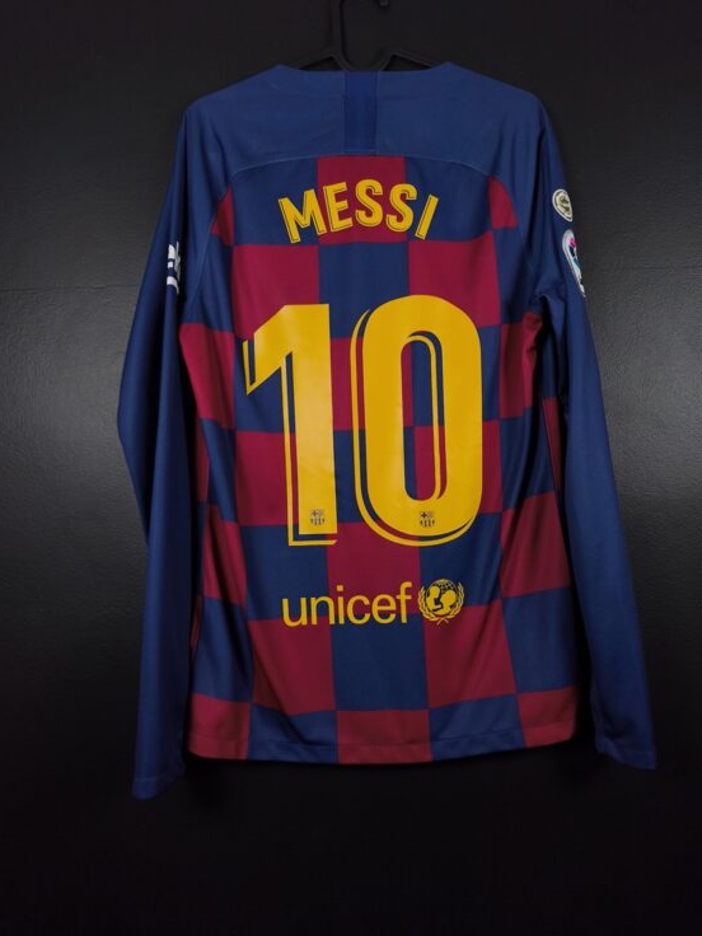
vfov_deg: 69.4
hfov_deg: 54.8
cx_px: 375
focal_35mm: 25
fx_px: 676
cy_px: 467
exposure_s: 1/125
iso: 200
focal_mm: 6.57
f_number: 1.6
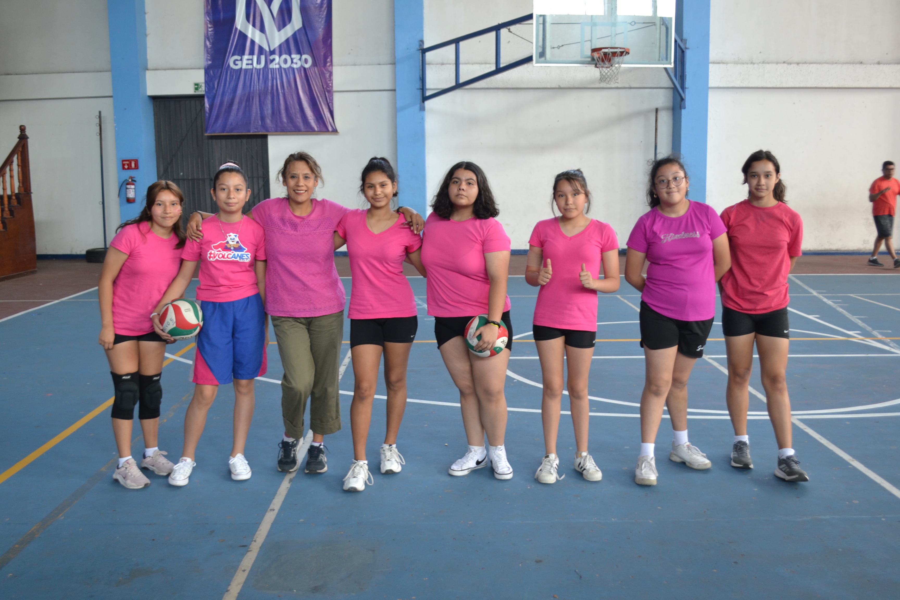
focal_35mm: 36
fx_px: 900
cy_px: 300
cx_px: 450
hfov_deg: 53.1
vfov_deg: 36.9
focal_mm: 24
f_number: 4
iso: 400
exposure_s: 1/25
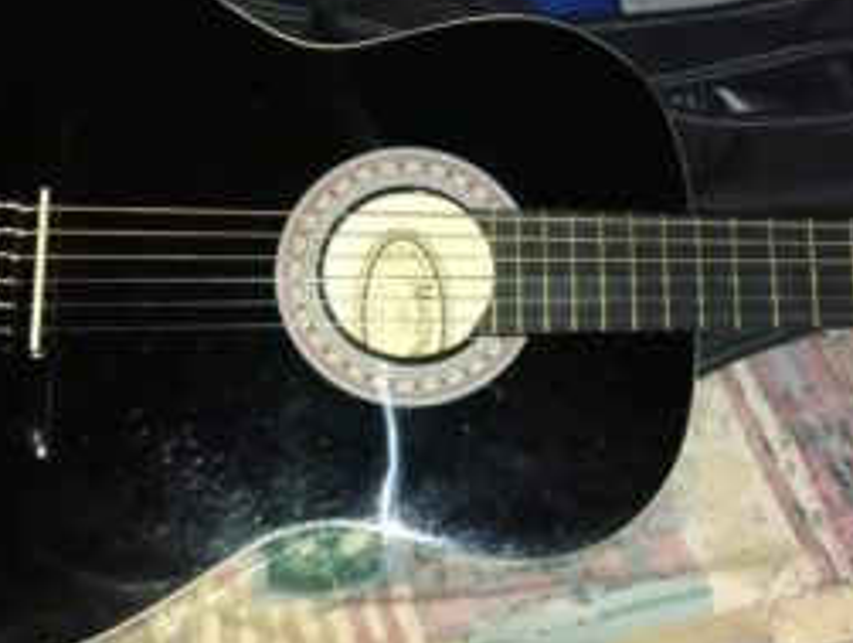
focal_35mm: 53
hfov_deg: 35.7
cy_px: 274
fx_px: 1308
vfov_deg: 27.6
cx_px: 578
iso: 819
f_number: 2.2
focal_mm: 3.46
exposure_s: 1/15
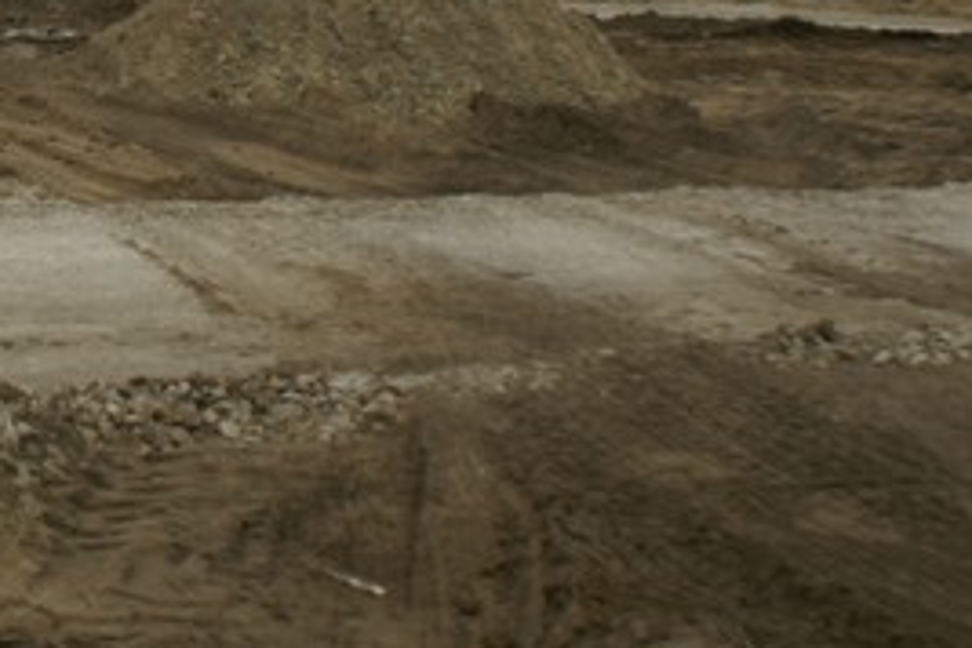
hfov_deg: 18.0
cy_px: -169
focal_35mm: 108
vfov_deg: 12.3
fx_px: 2916
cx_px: -186
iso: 100
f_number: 6.3
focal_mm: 24
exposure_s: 1/50
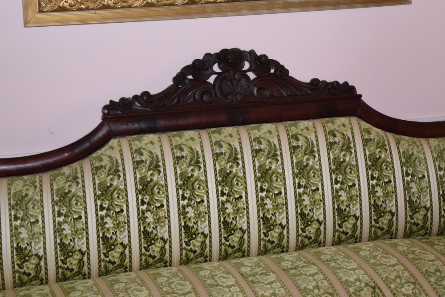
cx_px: 222
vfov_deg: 16.6
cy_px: 148
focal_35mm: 82
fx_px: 1020
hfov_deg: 24.6
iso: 3200
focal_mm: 55
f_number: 5.6
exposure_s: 1/60
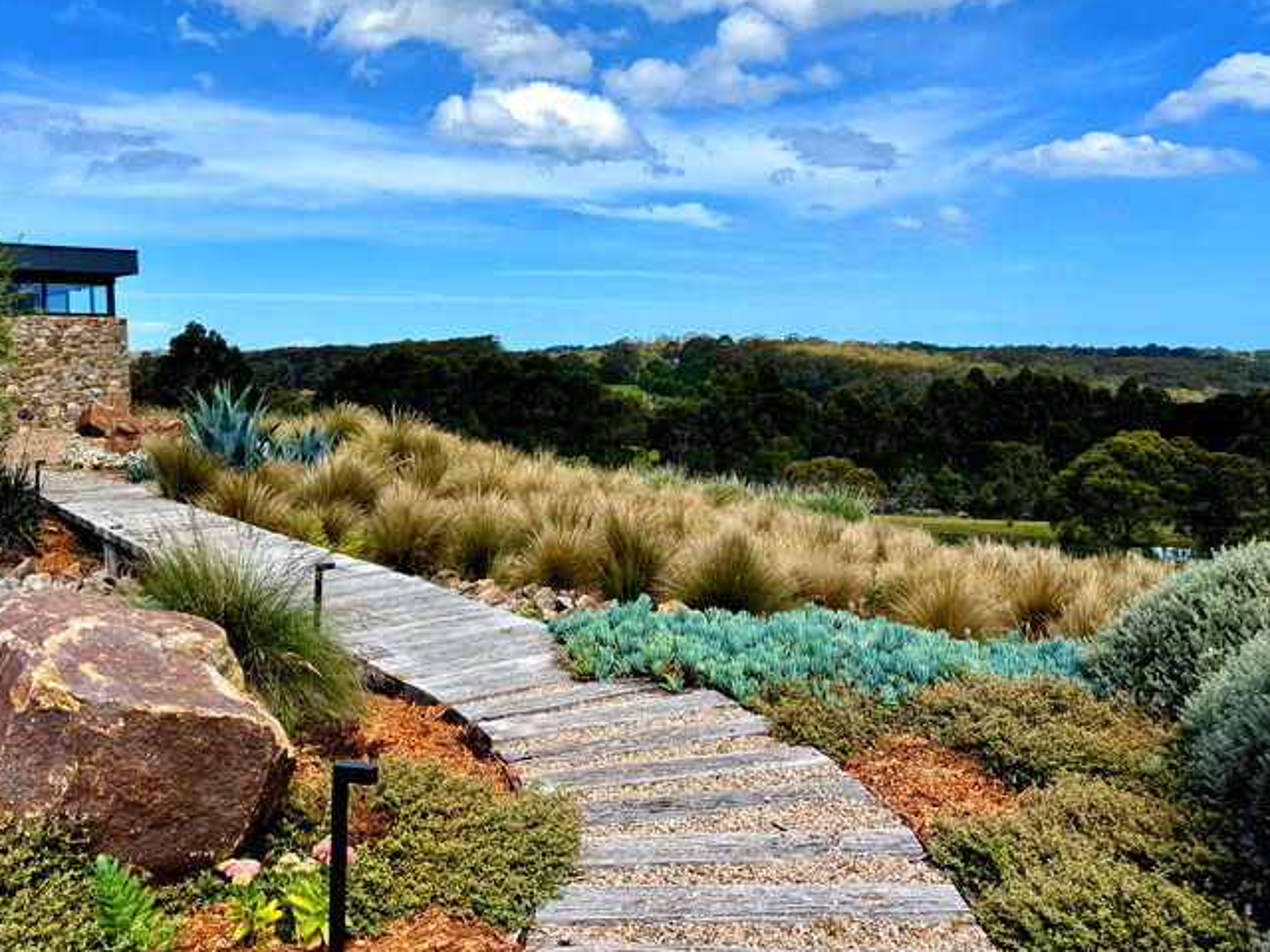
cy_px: 413
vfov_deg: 46.7
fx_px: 1101
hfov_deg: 59.8
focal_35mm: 30
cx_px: 558
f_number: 1.78
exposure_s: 1/5348
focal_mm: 6.76
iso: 80
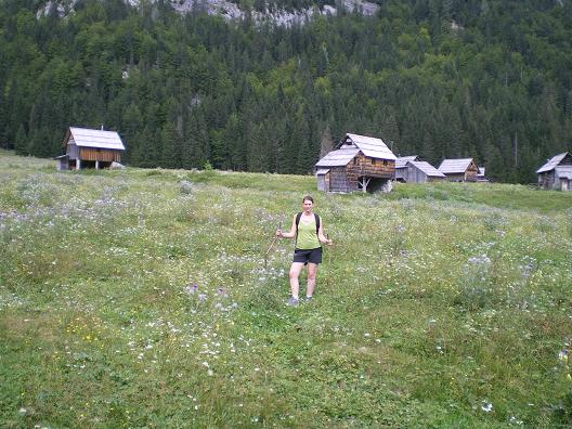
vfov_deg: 37.7
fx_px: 628
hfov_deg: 49.0
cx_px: 286
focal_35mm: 38
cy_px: 214
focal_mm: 6.3
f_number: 3.1
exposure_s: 1/125
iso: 64
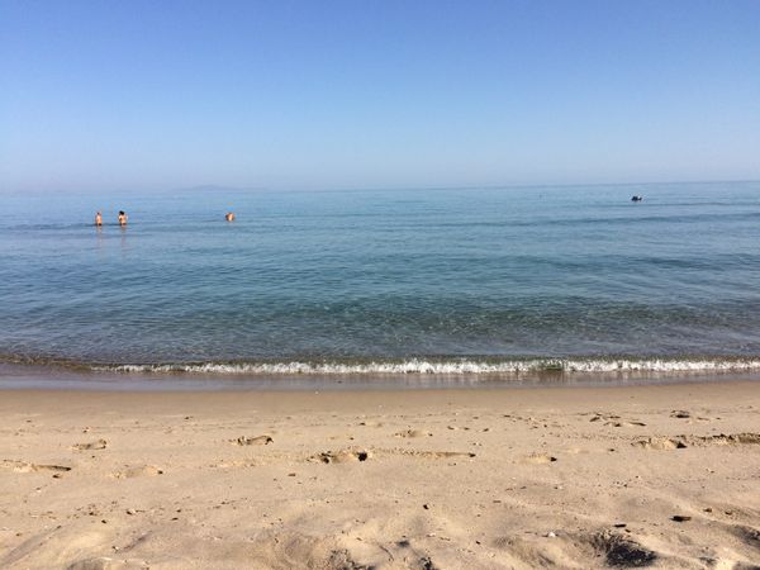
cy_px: 285
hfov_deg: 61.7
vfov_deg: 48.2
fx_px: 637
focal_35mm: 29
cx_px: 380
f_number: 2.2
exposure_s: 1/2740
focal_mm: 4.15
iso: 32
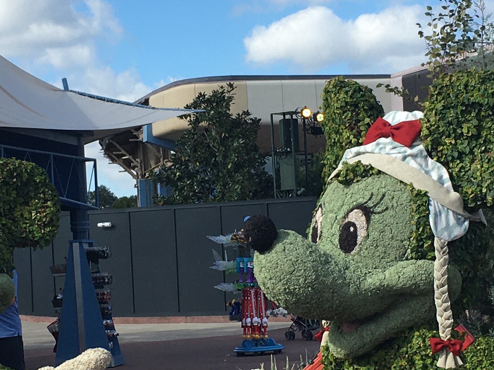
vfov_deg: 14.1
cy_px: 194
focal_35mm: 105
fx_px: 1498
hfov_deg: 18.7
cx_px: 221
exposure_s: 1/1166
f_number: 2.2
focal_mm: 4.15
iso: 25
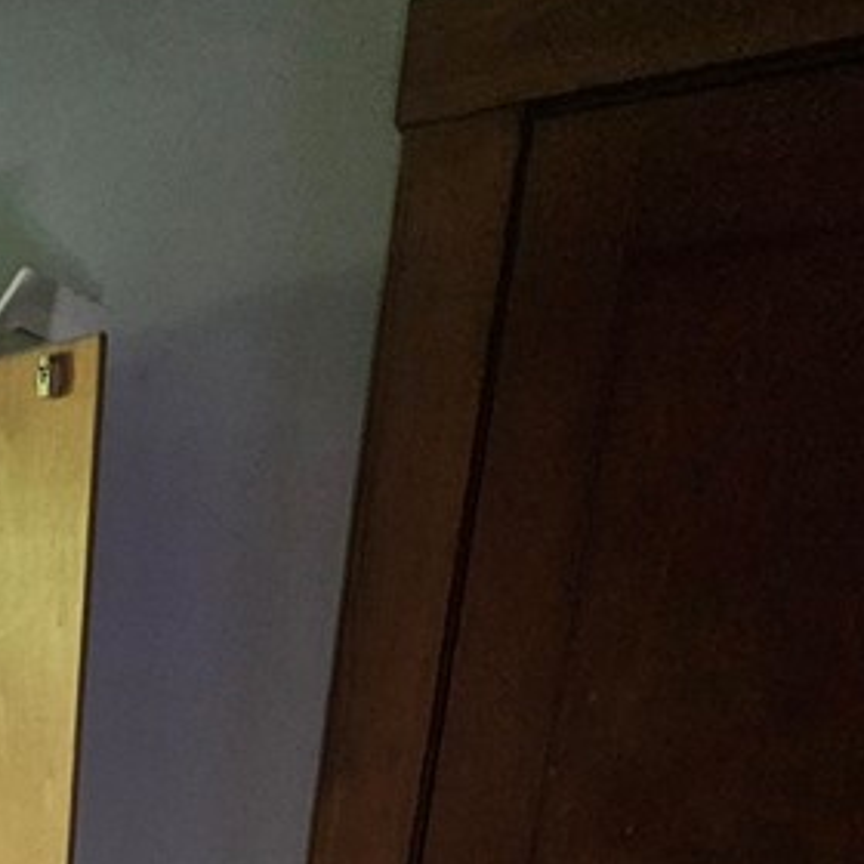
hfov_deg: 32.4
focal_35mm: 42
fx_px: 1186
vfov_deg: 30.7
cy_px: 1145
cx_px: -197
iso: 400
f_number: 2.2
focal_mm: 2.2
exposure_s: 1/30
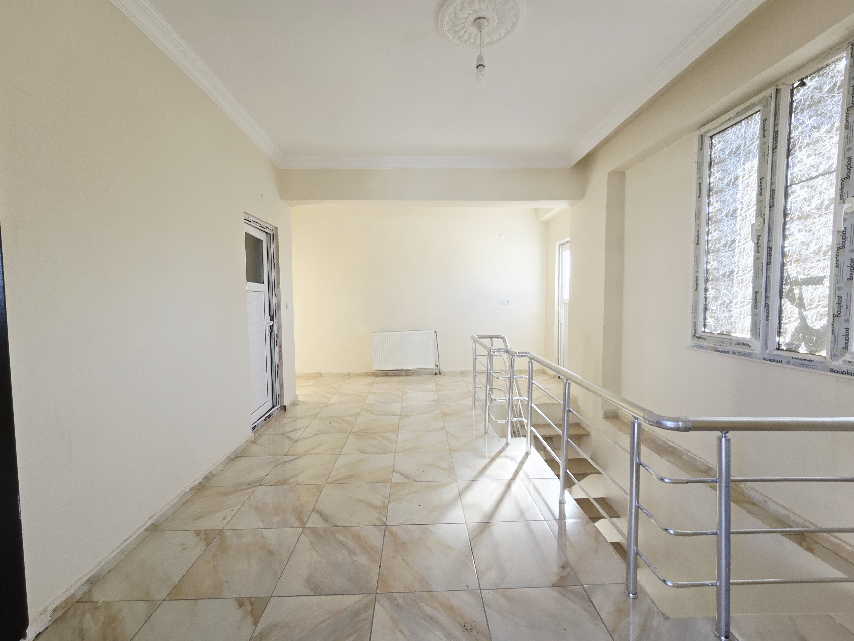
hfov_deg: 106.2
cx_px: 427
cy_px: 320
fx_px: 321
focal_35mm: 13
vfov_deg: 89.9
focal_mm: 2.2
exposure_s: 1/100
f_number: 2.2
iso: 50
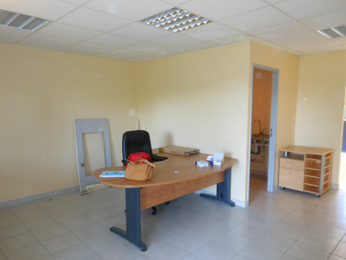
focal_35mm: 25
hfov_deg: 69.4
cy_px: 130
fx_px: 250
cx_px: 173
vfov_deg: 54.9
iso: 400
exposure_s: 1/25
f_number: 3.2
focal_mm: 4.5
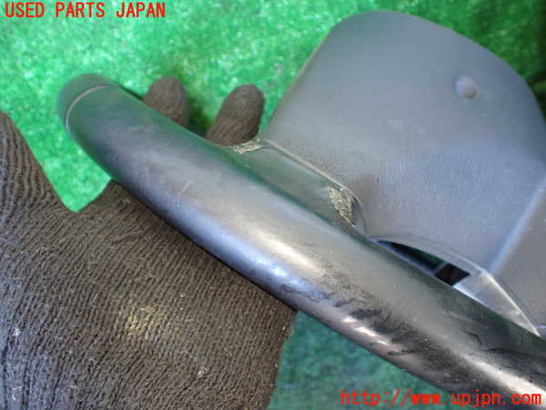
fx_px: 473
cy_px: 205
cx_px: 273
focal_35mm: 30
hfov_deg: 60.0
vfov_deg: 46.8
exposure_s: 1/50
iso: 800
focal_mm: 5.4
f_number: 2.3
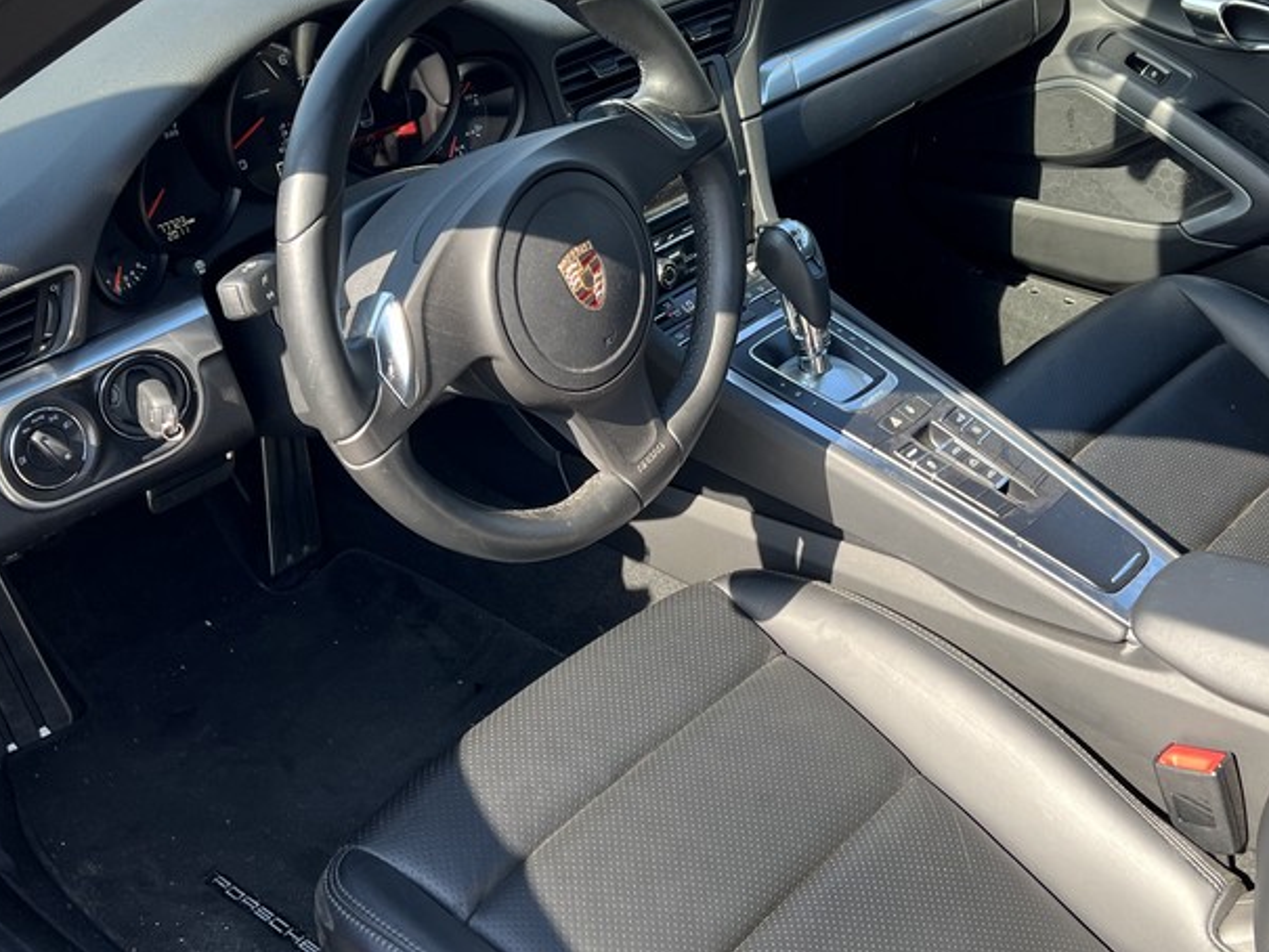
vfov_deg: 32.9
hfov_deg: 42.9
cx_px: 640
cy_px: 451
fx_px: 1613
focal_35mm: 44
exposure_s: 1/336
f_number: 1.5
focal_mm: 5.7
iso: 50
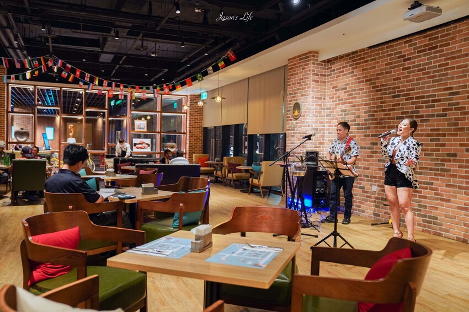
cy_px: 156
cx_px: 234
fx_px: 404
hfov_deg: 60.3
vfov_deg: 42.3
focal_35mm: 31
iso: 800
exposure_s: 1/40
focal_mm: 31
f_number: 2.8
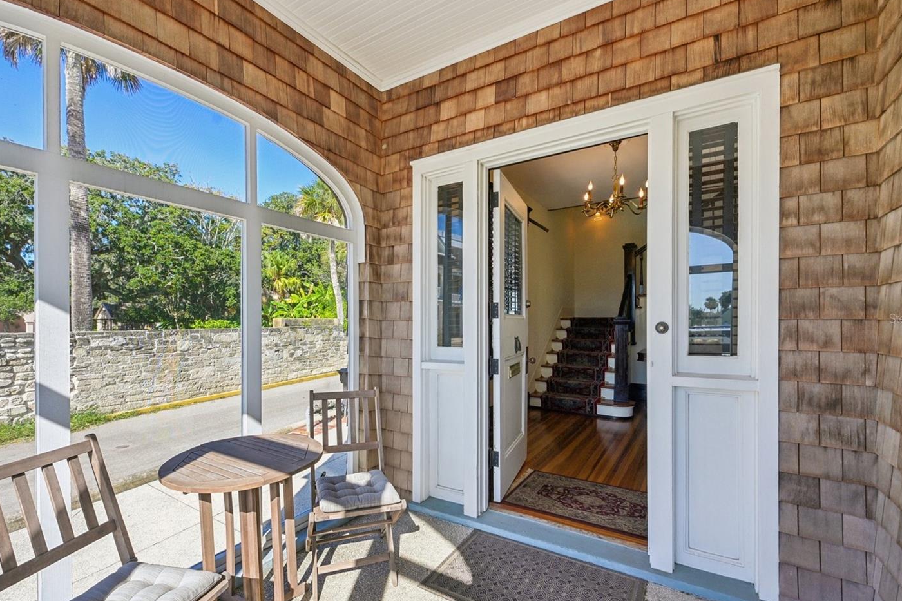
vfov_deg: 73.7
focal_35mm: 16
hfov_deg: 96.7
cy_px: 318
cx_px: 431
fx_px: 401
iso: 100
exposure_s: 1/60
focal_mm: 14
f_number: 8
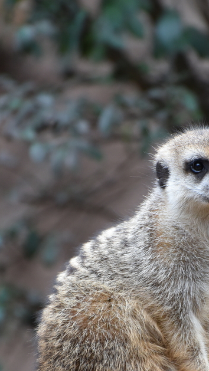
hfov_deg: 1.9
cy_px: 261
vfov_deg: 3.4
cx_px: 144
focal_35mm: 640
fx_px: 6303
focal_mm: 300
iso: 1400
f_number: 5.6
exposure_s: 1/640
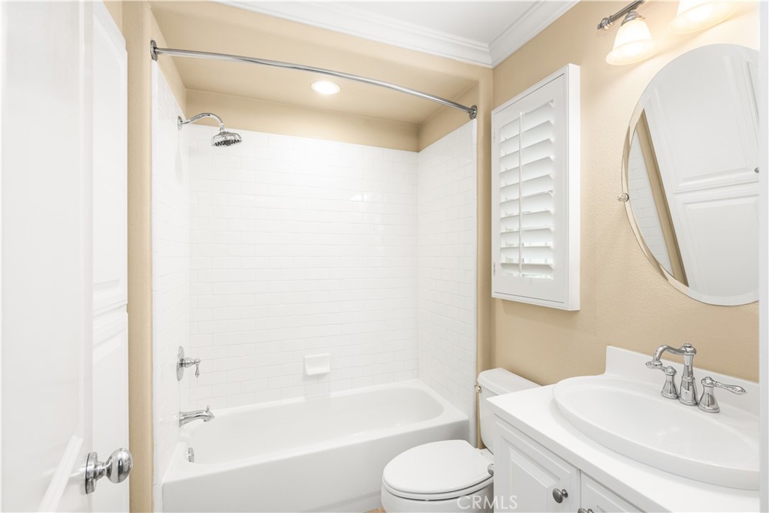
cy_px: 256
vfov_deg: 75.5
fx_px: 331
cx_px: 384
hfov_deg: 98.5
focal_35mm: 16
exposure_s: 1/20
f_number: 6.3
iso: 80
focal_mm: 15.5
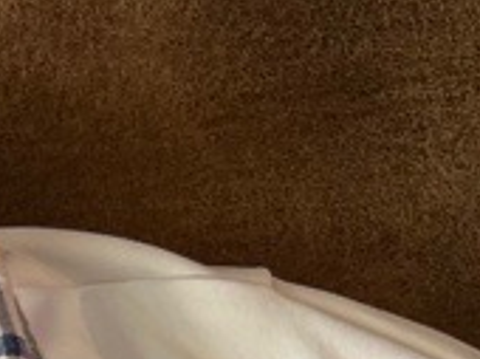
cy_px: 1148
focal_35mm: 184
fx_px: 2548
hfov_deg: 10.3
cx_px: -285
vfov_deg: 7.0
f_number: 1.5
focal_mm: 5.7
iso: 64
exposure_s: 1/60
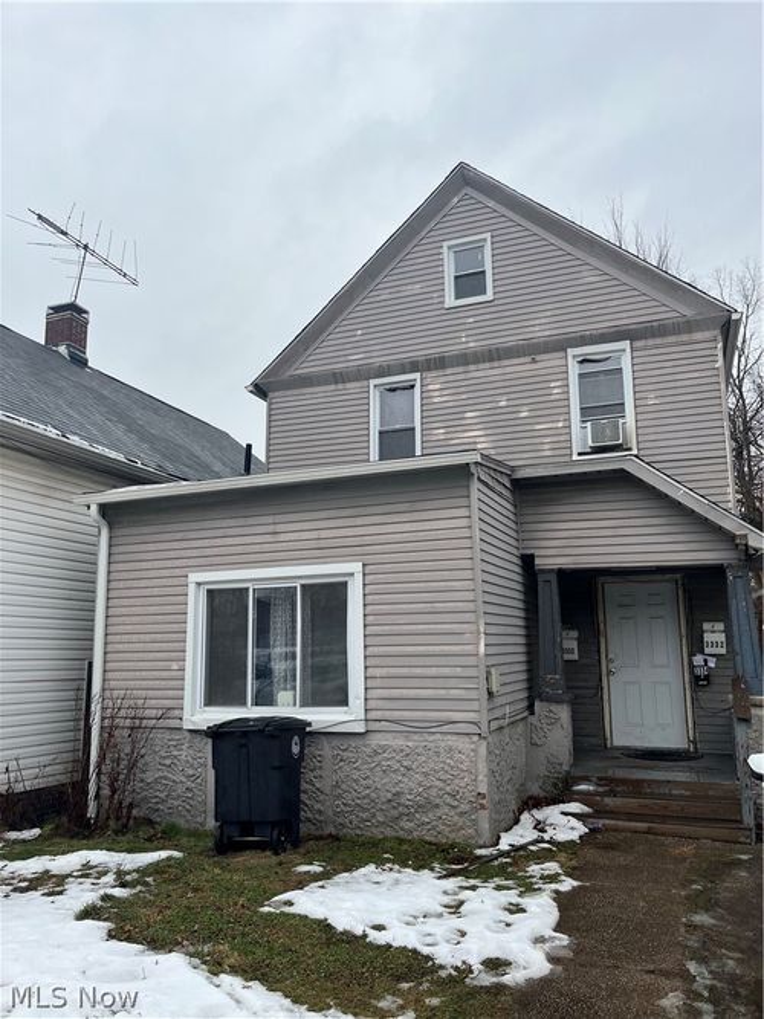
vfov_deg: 67.3
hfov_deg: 53.0
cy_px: 510
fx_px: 765
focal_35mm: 26
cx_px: 382
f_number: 1.6
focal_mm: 5.1
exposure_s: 1/598
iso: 50
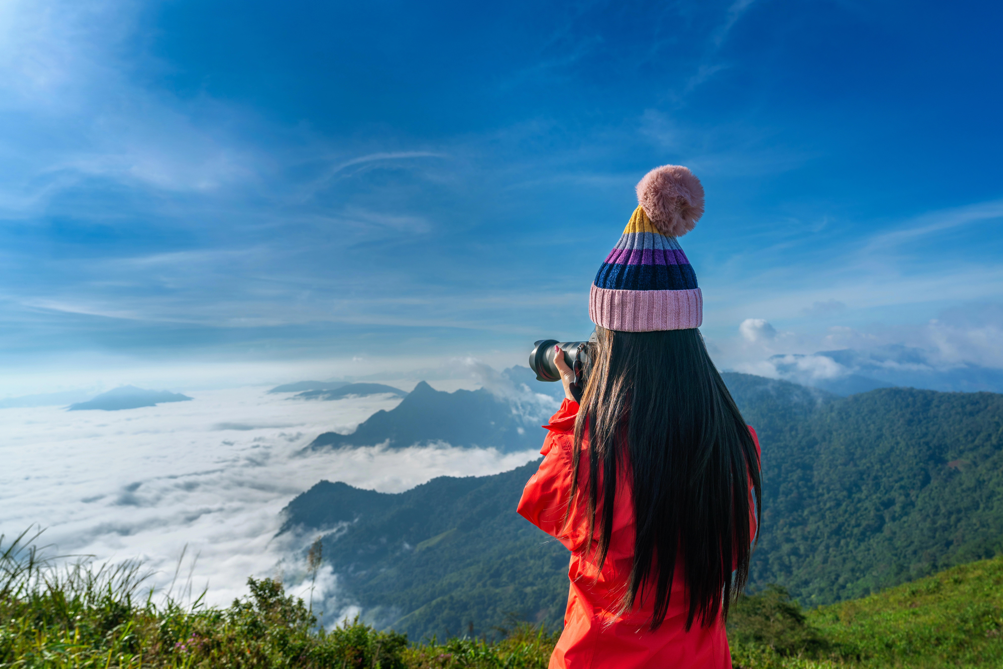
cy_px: 334
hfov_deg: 76.1
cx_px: 502
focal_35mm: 23
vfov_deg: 55.1
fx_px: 641
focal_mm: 23
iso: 100
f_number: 8
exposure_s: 1/500
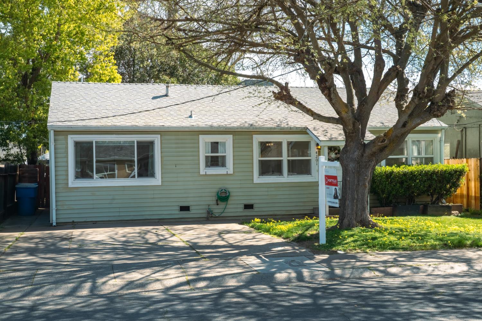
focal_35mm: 46
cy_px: 160
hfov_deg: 42.7
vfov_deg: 29.2
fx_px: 616
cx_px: 241
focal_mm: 46
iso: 400
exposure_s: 1/8000
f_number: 11
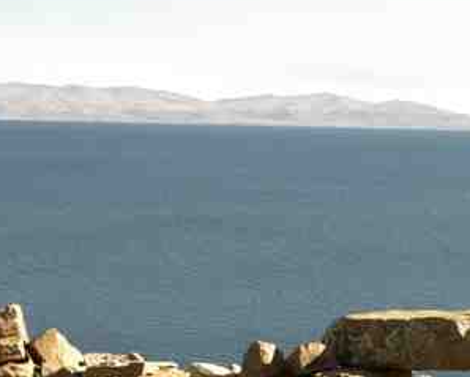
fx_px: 1770
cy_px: 349
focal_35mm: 127
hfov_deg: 14.8
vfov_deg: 12.1
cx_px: 520
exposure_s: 1/125
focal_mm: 26.9
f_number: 6.7
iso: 100
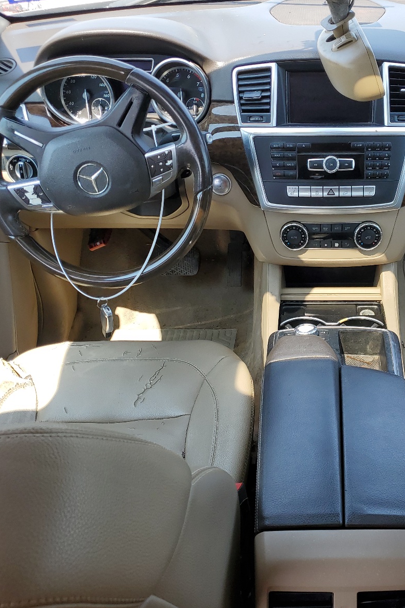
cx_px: 322
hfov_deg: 34.9
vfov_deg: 51.9
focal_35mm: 37
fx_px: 624
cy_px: 308
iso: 50
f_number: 1.5
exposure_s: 1/345
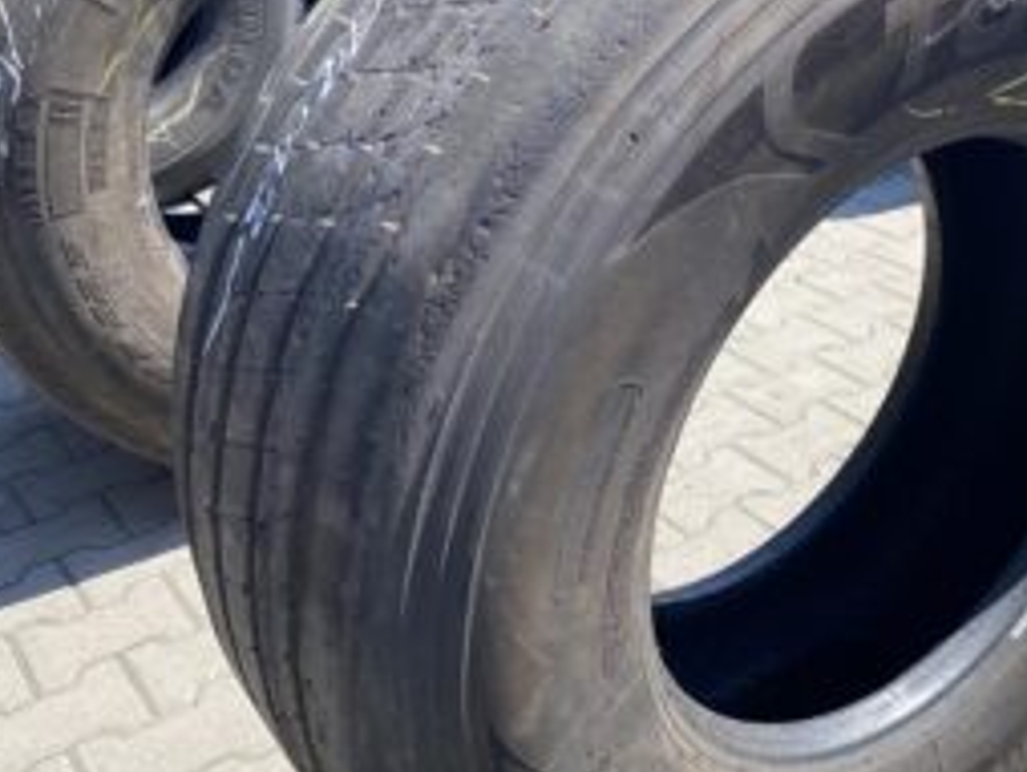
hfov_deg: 41.6
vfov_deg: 32.9
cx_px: 776
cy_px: 362
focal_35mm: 44
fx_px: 1307
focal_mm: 4.25
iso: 32
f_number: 1.8
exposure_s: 1/990
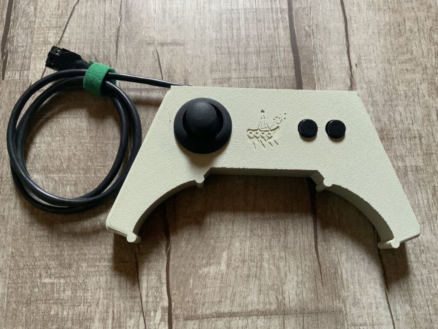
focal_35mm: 29
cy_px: 164
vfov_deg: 48.2
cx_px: 219
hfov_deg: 61.7
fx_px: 367
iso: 250
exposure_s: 1/60
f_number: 1.8
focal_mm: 3
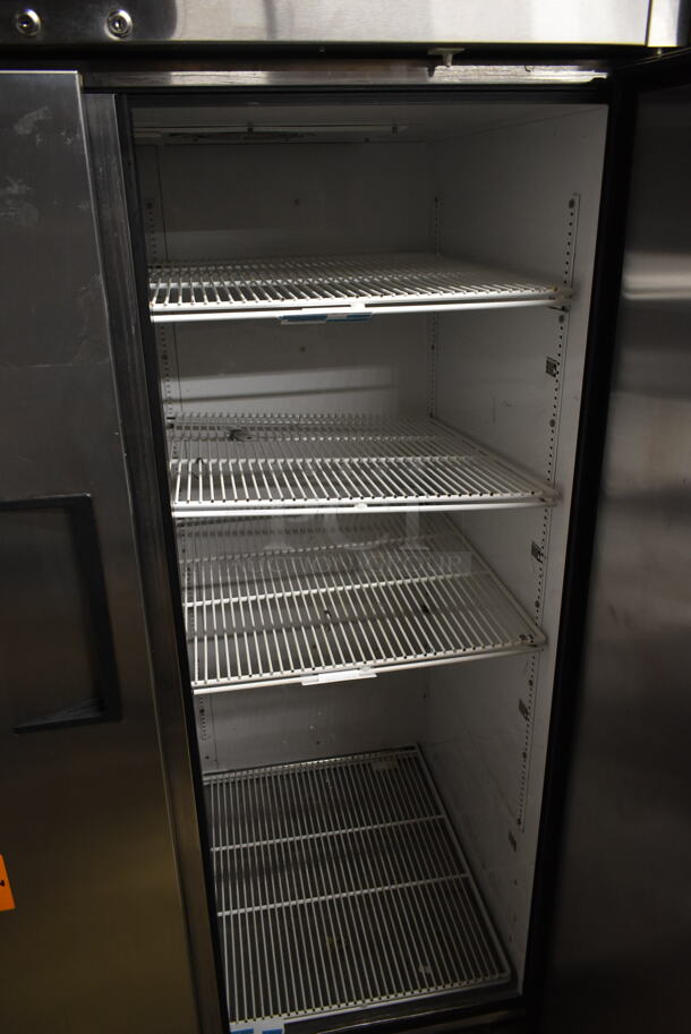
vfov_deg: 67.3
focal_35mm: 27
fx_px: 776
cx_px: 346
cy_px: 517
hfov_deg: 48.0
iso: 1100
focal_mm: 18
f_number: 3.5
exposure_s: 1/30
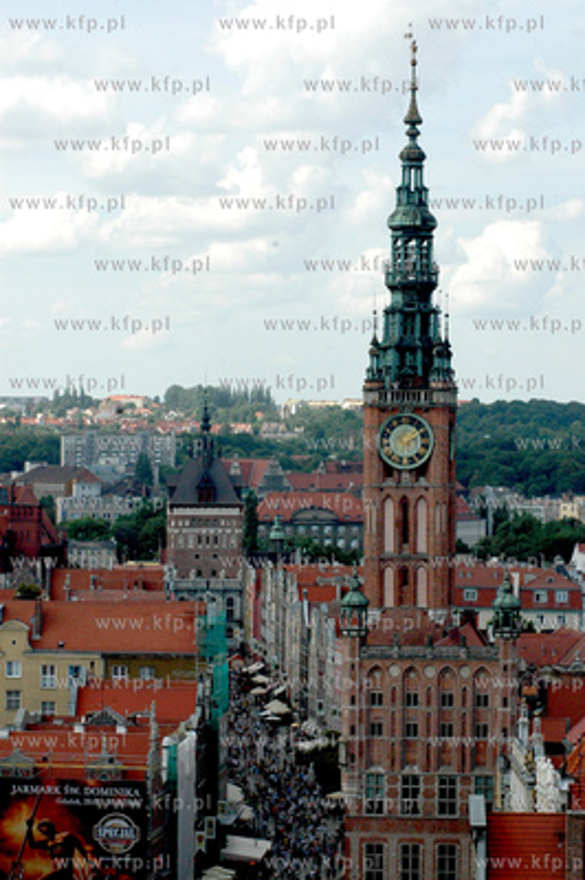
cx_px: 292
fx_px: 2930
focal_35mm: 120
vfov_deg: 17.1
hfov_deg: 11.4
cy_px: 440
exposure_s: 1/640
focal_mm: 80
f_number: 13
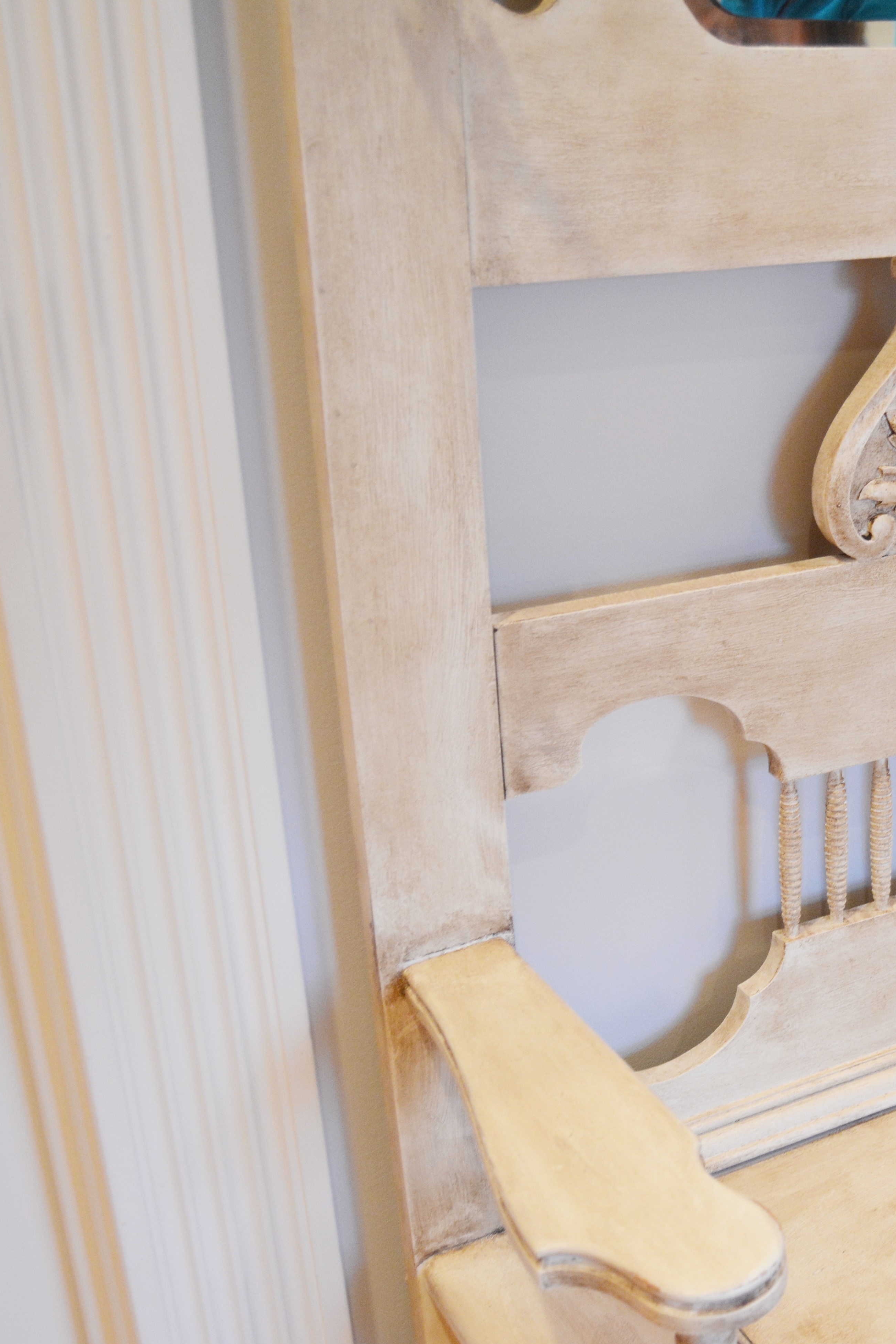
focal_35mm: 46
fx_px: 1717
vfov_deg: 42.7
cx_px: 984
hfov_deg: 26.9
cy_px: 675
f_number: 3.5
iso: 900
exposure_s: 1/30
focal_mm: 20
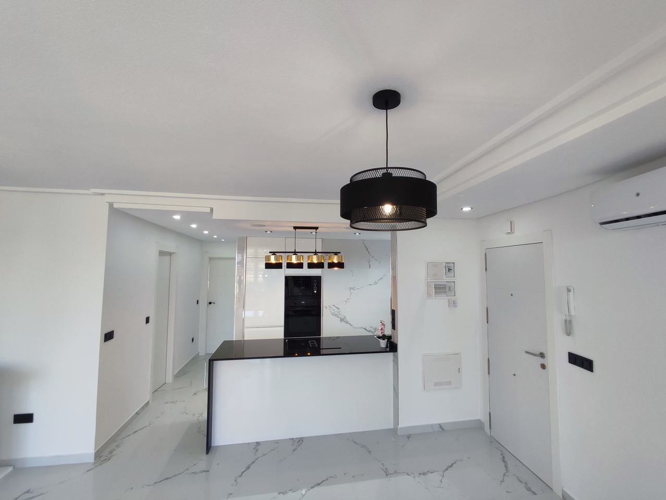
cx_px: 333
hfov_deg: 94.5
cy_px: 250
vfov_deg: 78.2
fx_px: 308
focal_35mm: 16
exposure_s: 1/100
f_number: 2.2
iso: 137
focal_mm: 1.65
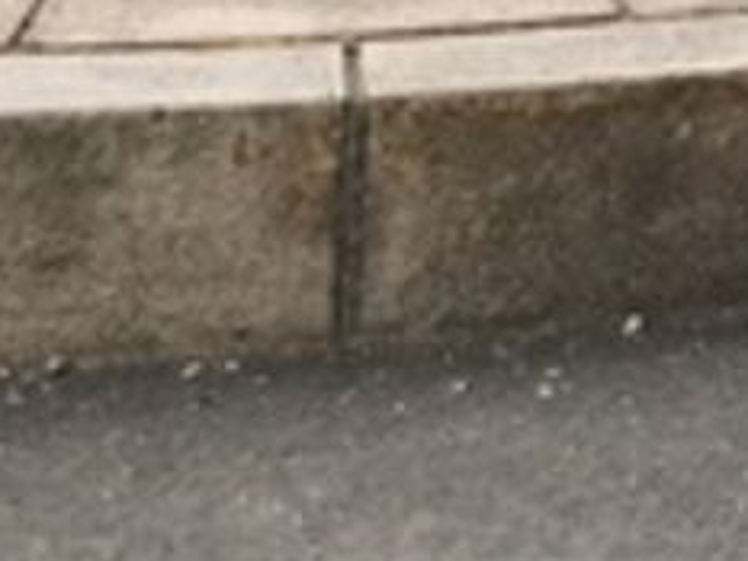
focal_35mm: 169
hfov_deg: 11.3
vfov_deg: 7.9
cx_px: 1072
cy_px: -946
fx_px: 3654
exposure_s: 1/398
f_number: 2.2
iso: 25
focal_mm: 4.15
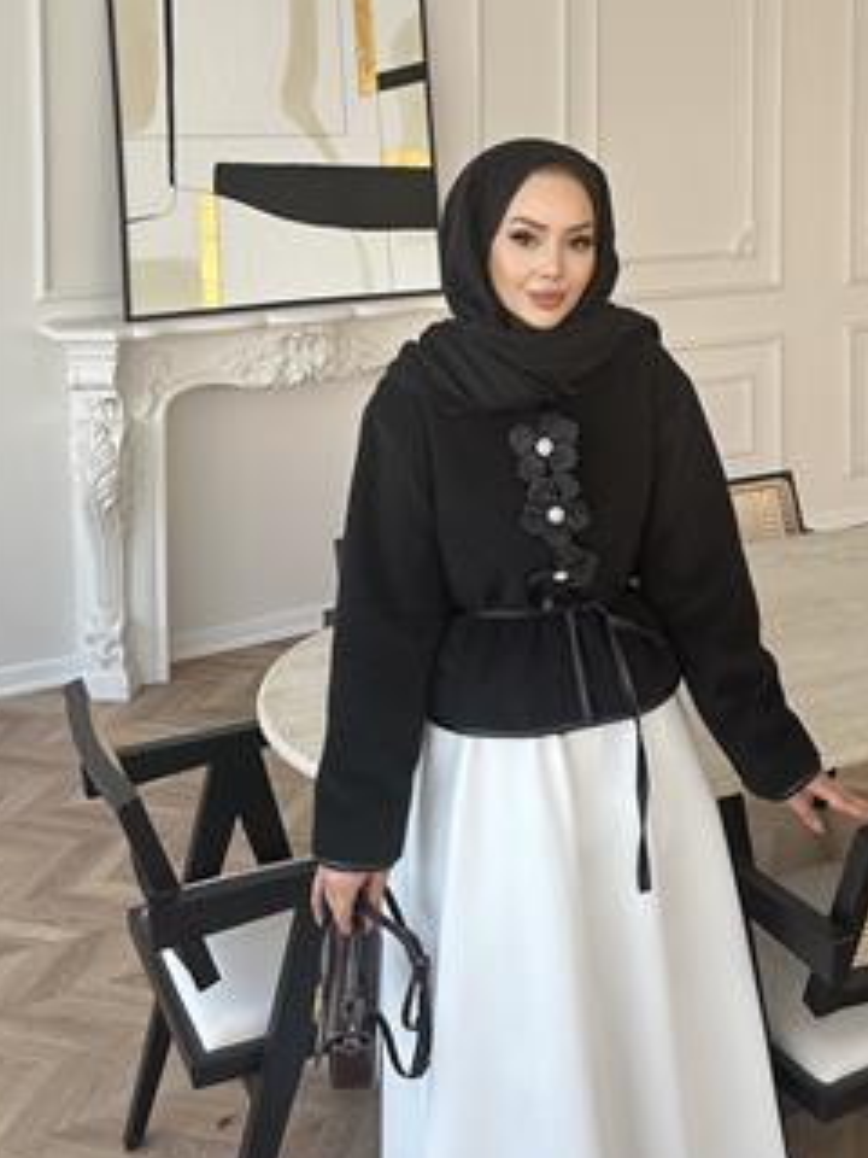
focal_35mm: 31
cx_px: 535
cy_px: 505
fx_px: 1036
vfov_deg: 58.2
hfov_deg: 45.1
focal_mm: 6.86
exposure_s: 1/121
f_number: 1.78
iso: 100
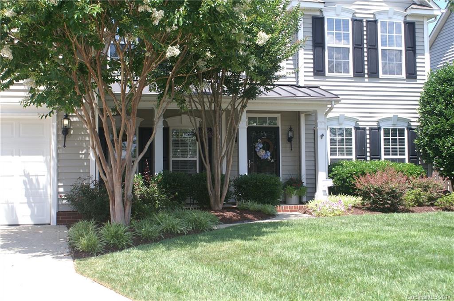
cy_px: 150
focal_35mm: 52
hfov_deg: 37.9
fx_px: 661
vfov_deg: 25.7
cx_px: 227
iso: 100
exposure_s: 1/160
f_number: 6.3
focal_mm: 35
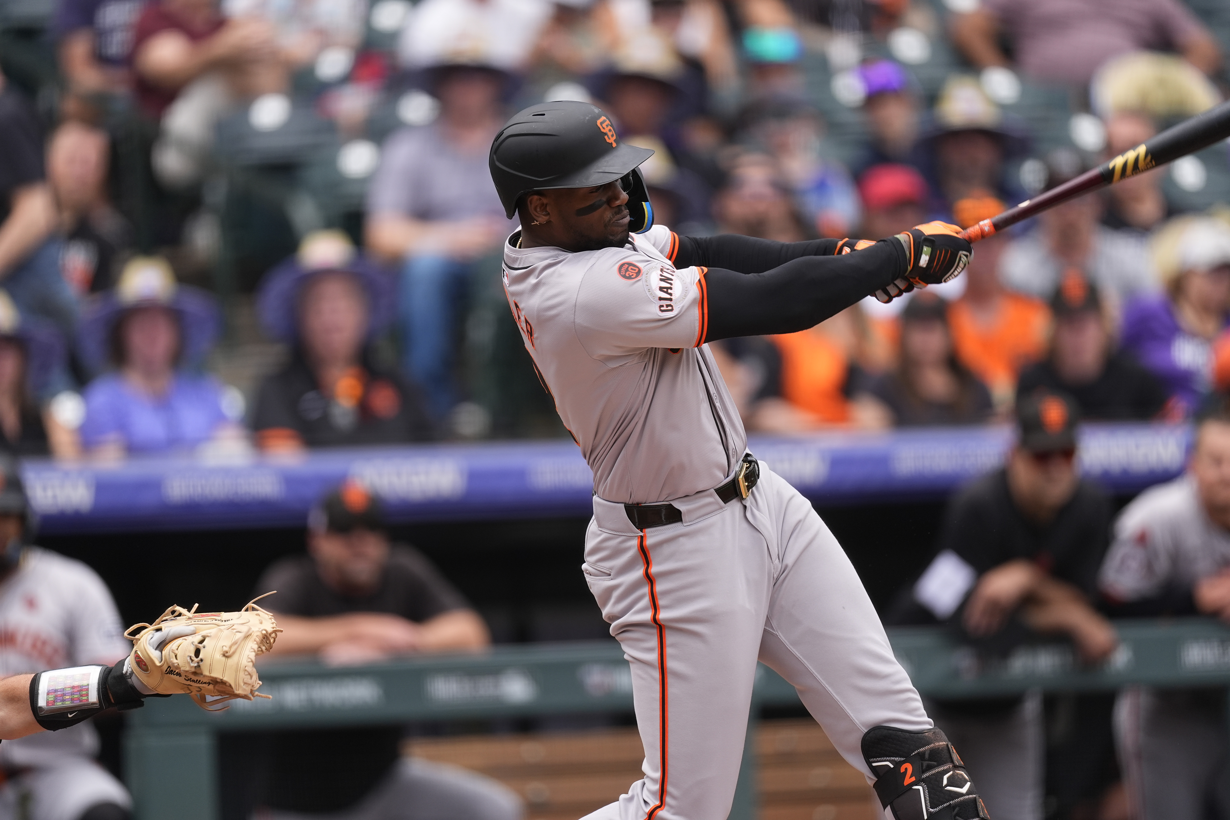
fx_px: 20498
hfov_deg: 3.4
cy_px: 410
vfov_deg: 2.3
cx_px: 615
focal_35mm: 600
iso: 500
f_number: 4
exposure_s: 1/1250
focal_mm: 600
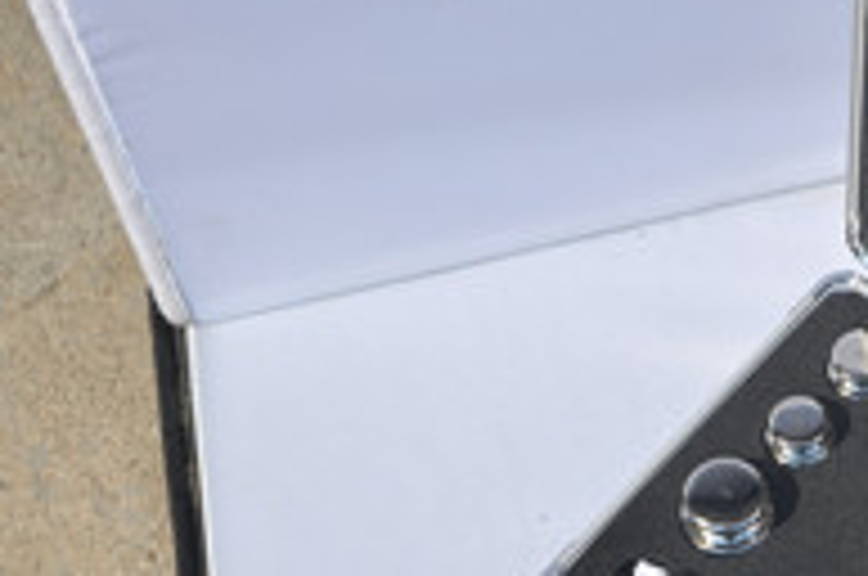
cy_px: 497
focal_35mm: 149
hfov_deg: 13.6
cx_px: 832
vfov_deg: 9.1
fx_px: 3587
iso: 200
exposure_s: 1/200
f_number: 14
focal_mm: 48
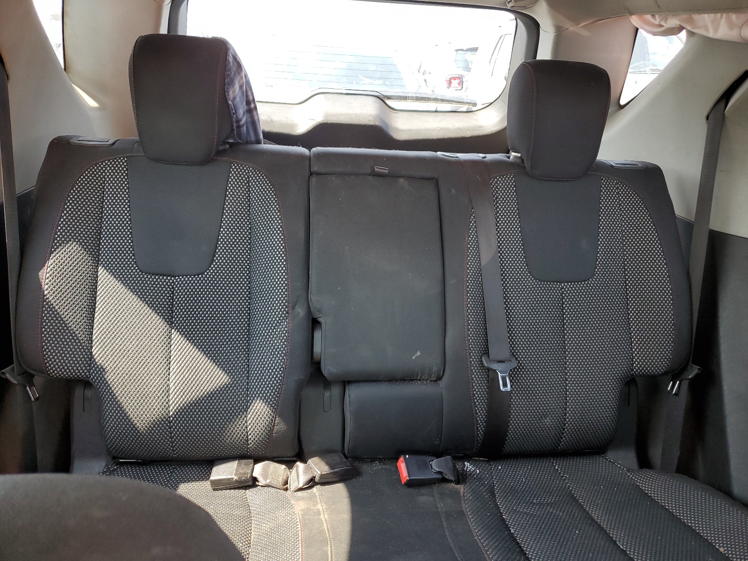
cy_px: 280
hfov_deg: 67.3
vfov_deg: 53.1
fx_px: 562
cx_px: 374
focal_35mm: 26
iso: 72
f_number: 1.5
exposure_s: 1/60.2
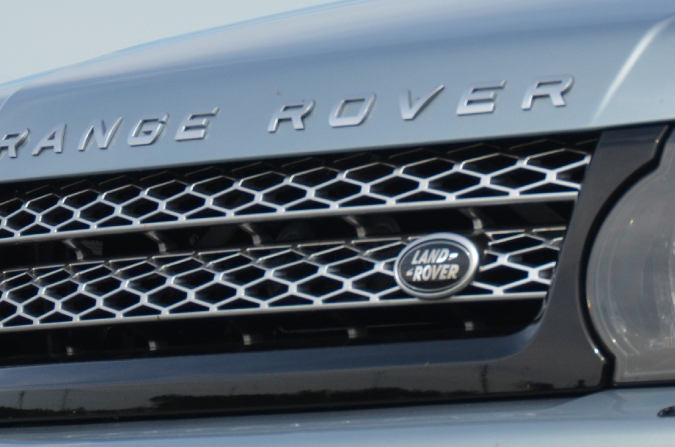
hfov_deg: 4.9
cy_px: -34
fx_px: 7841
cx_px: 432
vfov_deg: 3.3
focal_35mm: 419
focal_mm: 112
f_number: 6.3
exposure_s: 1/1600
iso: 400
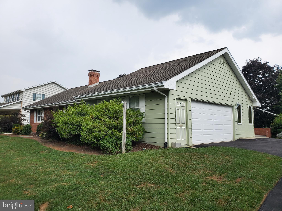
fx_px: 212
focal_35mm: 26
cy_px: 106
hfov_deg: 67.3
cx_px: 141
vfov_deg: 53.1
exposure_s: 1/662
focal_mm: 4.3
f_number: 2.4
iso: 50
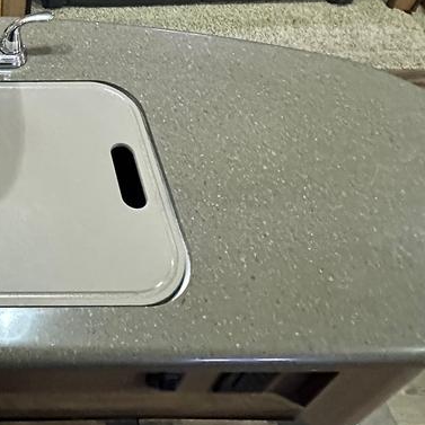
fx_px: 583
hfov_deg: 34.5
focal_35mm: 42
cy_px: -28
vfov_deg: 35.1
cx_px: -44
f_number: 2.2
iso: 1250
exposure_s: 1/60
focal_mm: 2.22
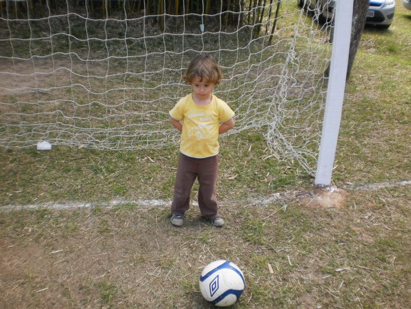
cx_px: 206
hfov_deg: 51.4
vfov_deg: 39.7
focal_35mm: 36
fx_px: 427
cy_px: 154
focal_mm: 6.3
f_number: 3.1
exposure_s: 1/400
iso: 100
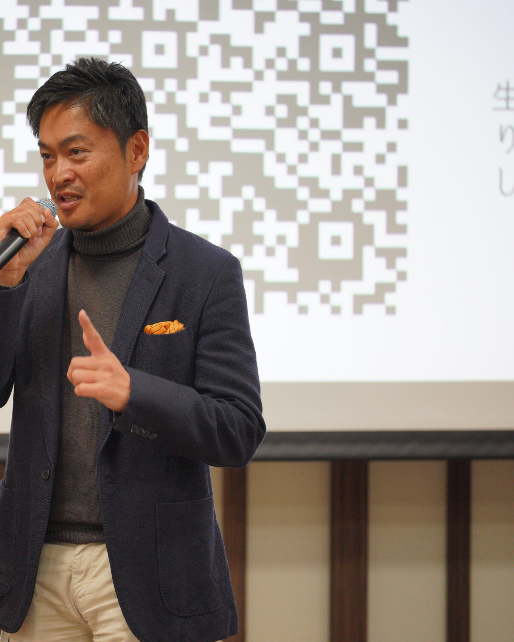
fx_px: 5002
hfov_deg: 5.9
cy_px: 321
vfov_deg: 7.4
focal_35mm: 263
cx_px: 78
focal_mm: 186
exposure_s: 1/250
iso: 1250
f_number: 2.8
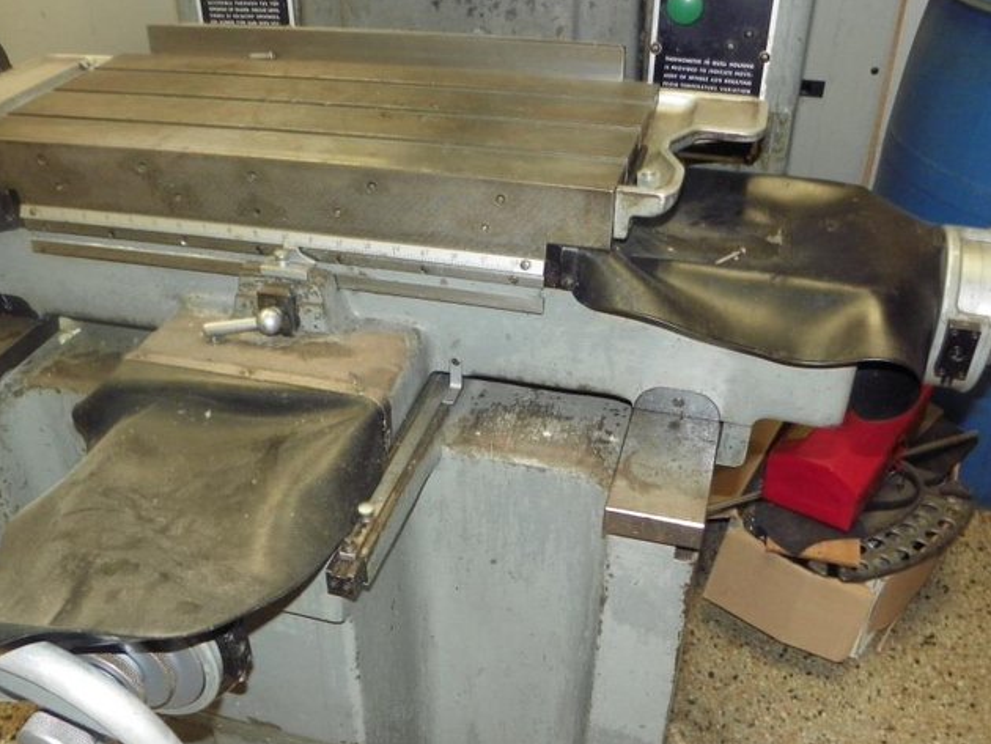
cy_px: 466
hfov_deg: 55.2
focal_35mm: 33
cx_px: 440
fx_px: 945
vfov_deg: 42.6
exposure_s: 1/30
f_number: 2.8
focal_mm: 4.6
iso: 200
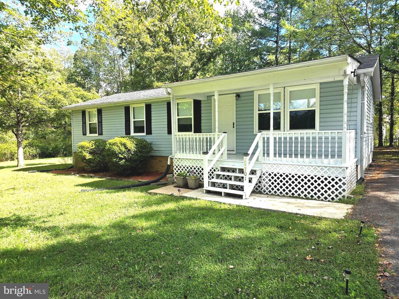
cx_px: 200
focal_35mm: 23
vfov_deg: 58.9
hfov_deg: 73.9
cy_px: 150
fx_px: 265
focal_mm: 6.3
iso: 12
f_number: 1.7
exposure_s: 1/219
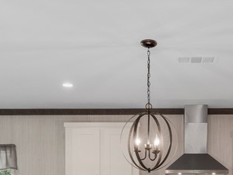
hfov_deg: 33.8
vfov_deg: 24.2
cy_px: 201
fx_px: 375
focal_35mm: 56
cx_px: 177
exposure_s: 1/2
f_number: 7.1
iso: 100
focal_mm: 11
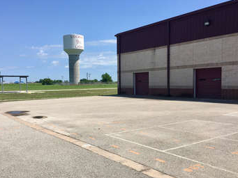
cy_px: 98
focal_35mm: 34
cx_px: 103
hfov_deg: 53.8
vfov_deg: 41.8
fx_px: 234
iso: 25
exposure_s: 1/2024
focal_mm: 4.15
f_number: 2.2
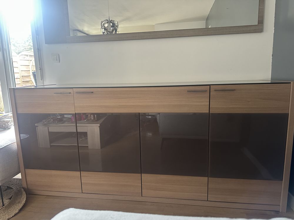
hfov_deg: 71.6
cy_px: 110
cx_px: 147
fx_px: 204
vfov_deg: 56.8
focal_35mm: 24
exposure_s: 1/60
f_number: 1.78
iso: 400
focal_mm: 6.86
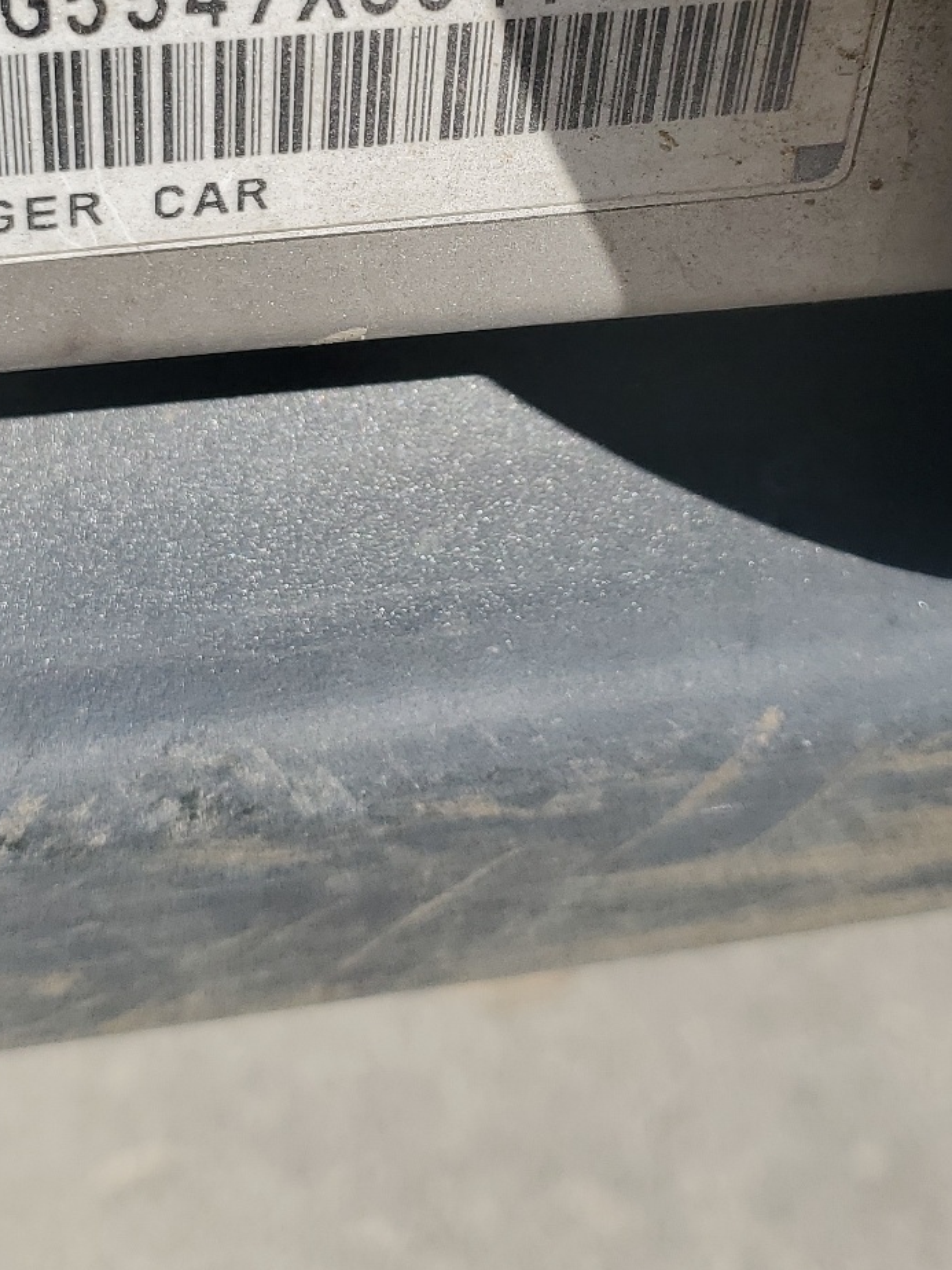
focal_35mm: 60
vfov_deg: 31.1
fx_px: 2200
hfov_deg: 24.4
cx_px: 424
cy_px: 201
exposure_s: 1/5000
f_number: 1.5
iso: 50
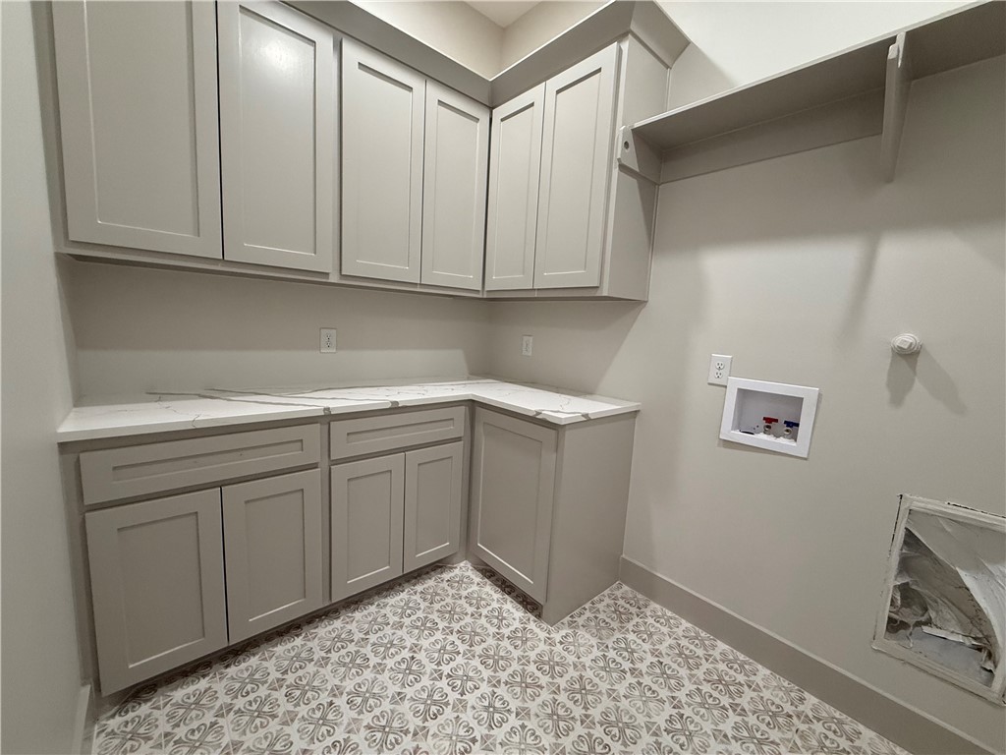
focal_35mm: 14
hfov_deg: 102.1
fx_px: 407
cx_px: 503
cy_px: 378
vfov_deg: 85.7
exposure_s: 1/120
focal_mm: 2.22
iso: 320
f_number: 2.2
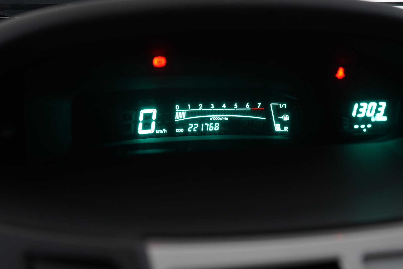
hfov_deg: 31.9
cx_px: 213
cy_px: 113
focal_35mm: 63
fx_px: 705
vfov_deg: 21.6
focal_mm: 47
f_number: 5.6
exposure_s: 1/13
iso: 800
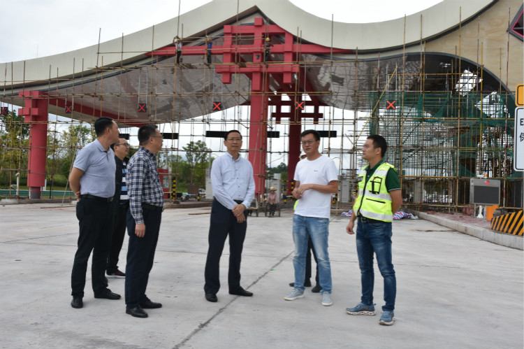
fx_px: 480
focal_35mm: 33
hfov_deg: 57.3
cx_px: 262
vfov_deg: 39.9
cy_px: 174
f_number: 8
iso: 250
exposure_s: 1/500
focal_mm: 22
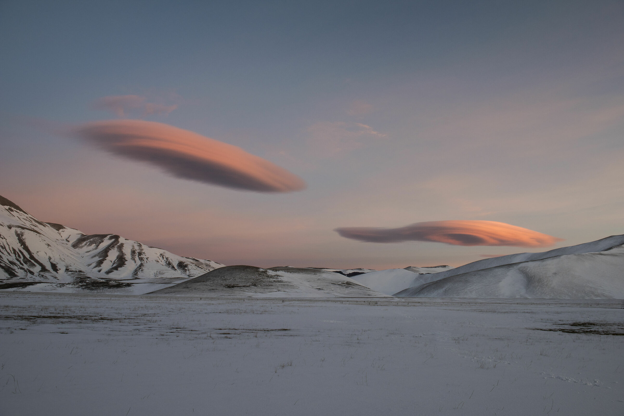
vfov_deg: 49.6
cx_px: 312
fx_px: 451
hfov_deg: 69.4
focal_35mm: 26
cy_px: 208
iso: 400
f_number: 8
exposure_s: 1/50
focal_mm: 26
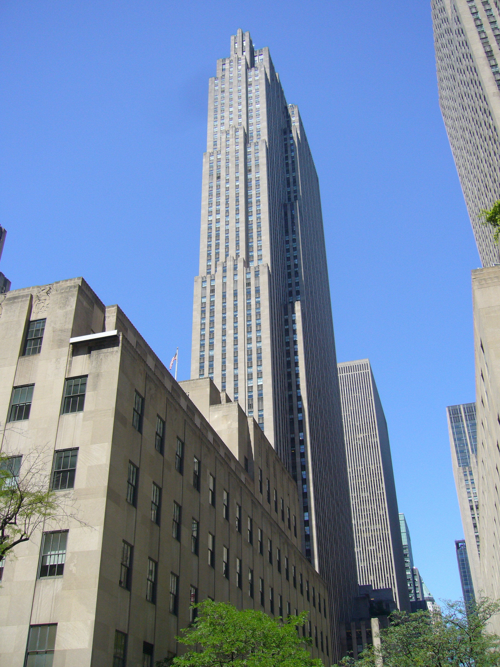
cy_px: 334
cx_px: 250
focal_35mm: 35
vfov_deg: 52.6
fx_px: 674
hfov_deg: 40.7
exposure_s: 1/250
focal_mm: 5.8
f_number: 5.6
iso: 80
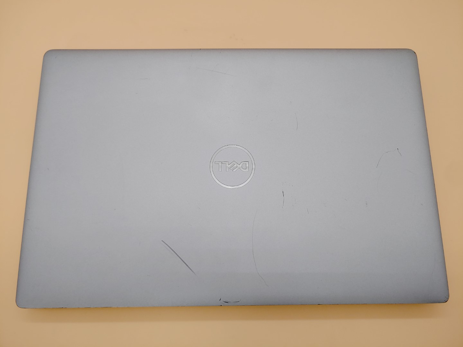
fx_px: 348
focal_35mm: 26
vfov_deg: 53.1
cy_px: 174
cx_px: 232
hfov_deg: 67.3
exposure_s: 1/120
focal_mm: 4.36
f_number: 1.8
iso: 50
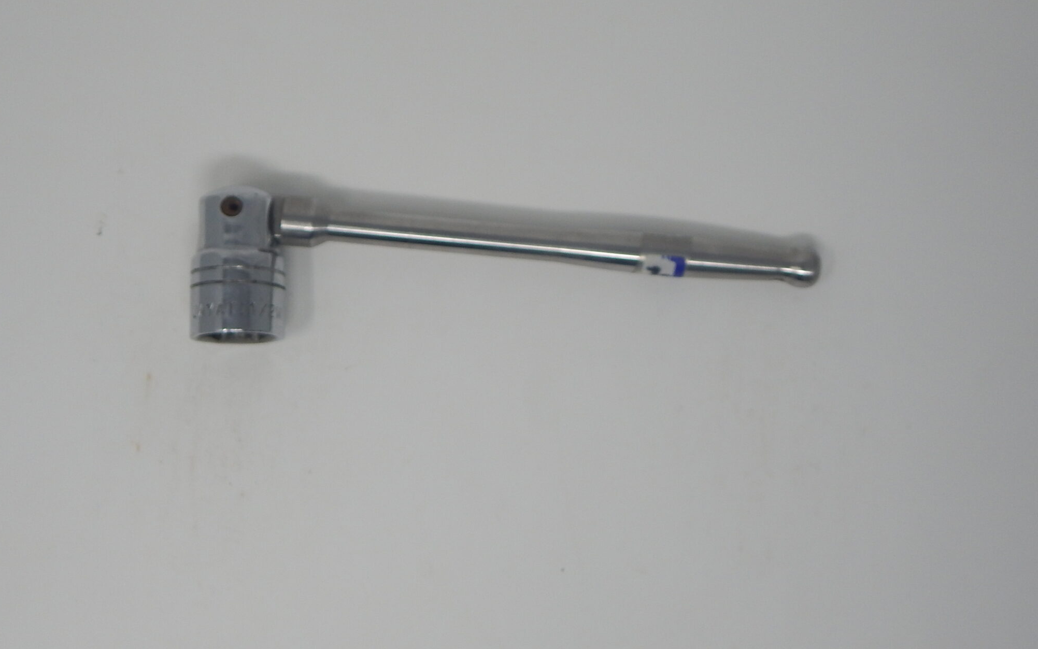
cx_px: 549
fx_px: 1188
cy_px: 305
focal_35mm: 42
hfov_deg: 47.2
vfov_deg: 30.5
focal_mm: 5.6
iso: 125
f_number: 3.2
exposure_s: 1/160
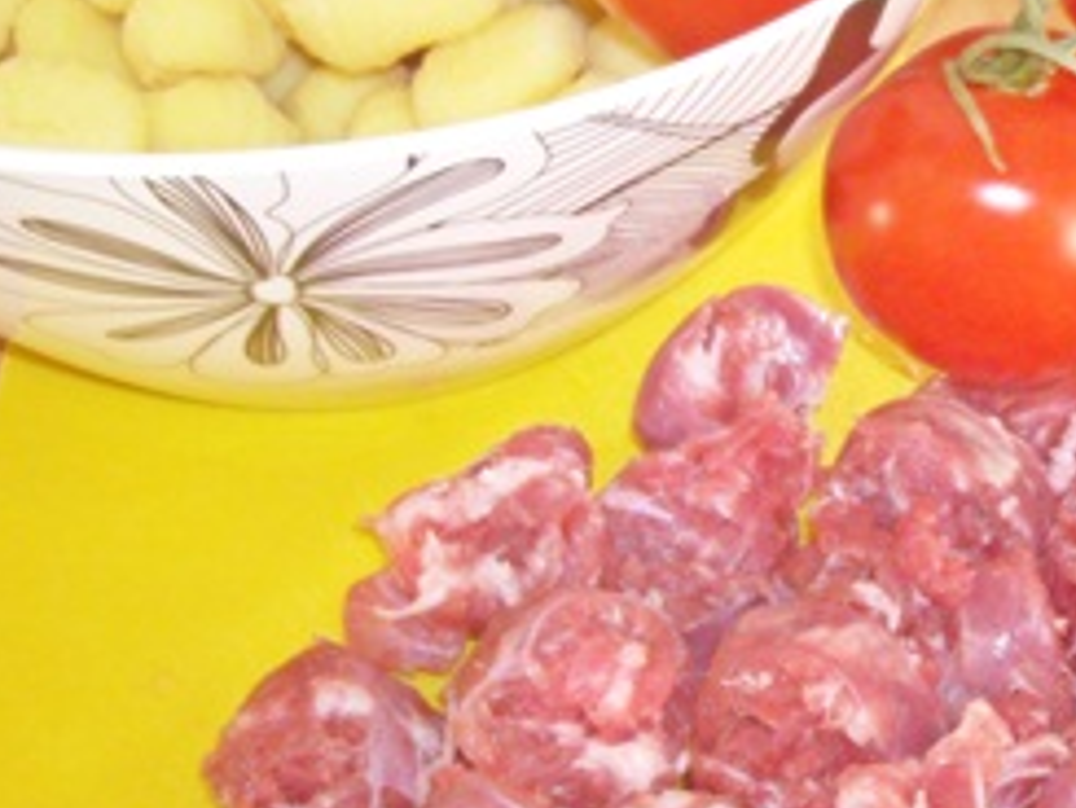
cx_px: 1142
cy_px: 483
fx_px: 2892
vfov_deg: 15.9
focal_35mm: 93
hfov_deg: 20.2
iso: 400
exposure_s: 1/40
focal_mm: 7.9
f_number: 2.8
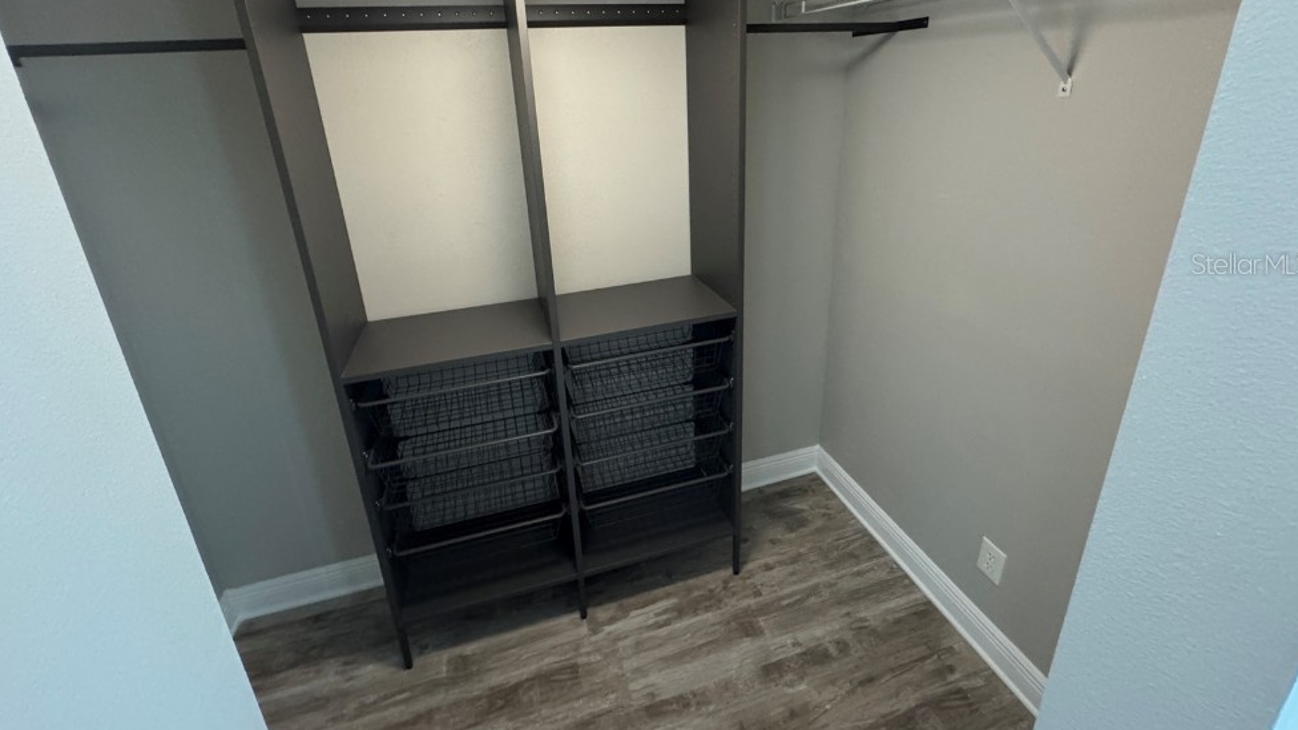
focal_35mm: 16
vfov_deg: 65.8
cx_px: 636
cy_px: 263
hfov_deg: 99.4
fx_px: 551
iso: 1000
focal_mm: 2.22
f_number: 2.2
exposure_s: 1/60
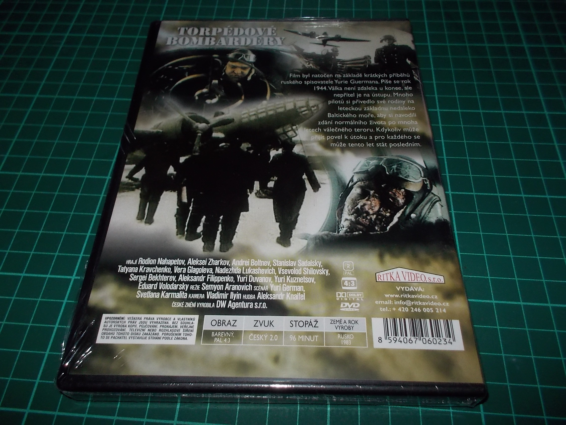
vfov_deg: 48.2
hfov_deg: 61.7
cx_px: 283
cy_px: 212
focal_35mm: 29
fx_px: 474
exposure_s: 1/30
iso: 200
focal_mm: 4.1
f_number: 3.3
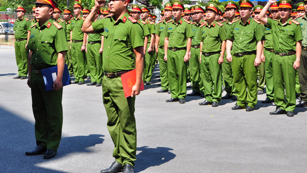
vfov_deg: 16.1
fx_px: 611
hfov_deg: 28.2
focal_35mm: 75
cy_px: 55
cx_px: 130
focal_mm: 40
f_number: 10
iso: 200
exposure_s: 1/200
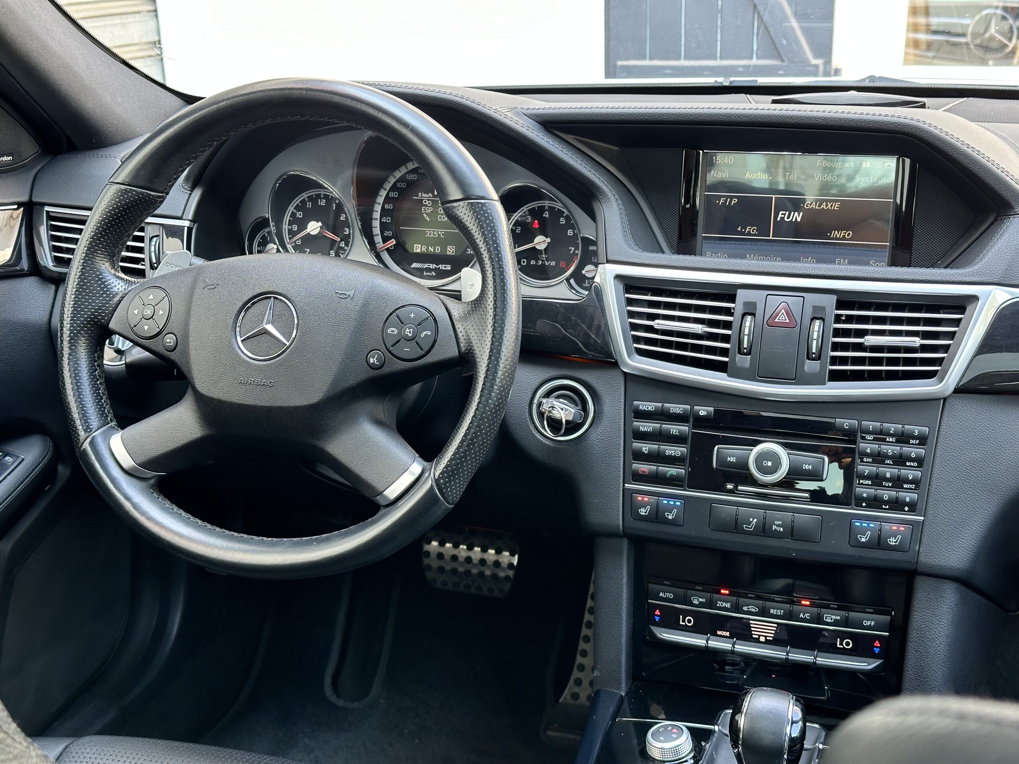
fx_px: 1413
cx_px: 510
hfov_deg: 39.7
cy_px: 382
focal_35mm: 48
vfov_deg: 30.3
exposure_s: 1/60
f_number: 1.78
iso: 100
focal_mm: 6.86
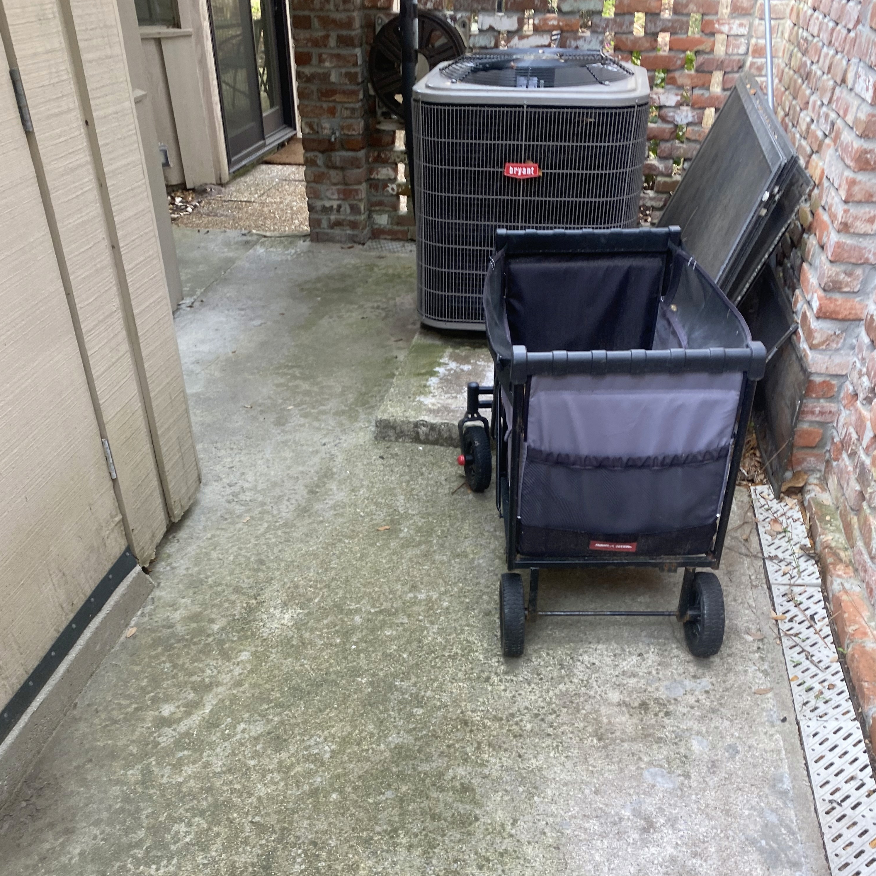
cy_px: 560
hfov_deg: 52.5
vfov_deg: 51.8
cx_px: 436
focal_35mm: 31
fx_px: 888
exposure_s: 1/122
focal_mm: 4.25
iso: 50
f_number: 1.8
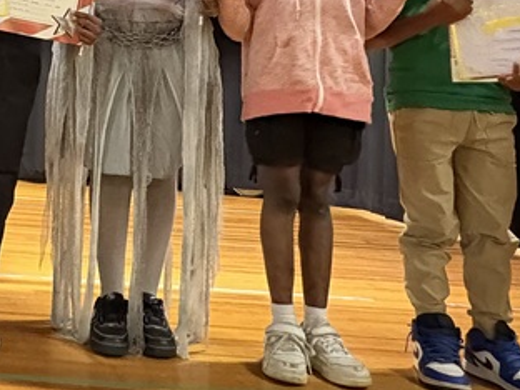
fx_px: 691
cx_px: -57
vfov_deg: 29.8
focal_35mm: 46
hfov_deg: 35.2
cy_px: 20
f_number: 2.2
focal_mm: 2.22
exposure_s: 1/30
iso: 1000
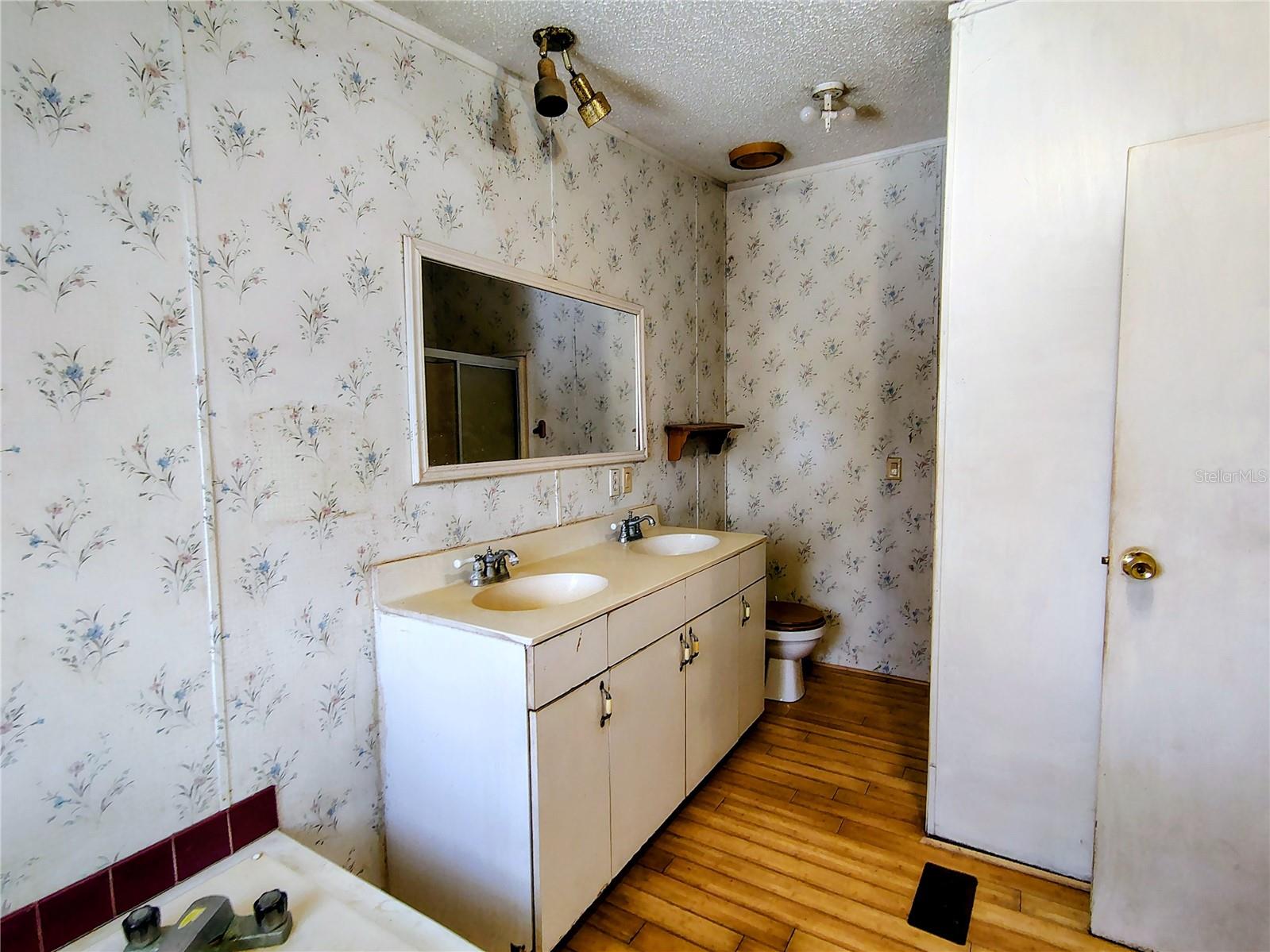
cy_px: 476
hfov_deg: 94.5
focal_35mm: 16
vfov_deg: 78.1
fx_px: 587
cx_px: 635
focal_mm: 2.13
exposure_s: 1/60
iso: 485
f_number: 2.2
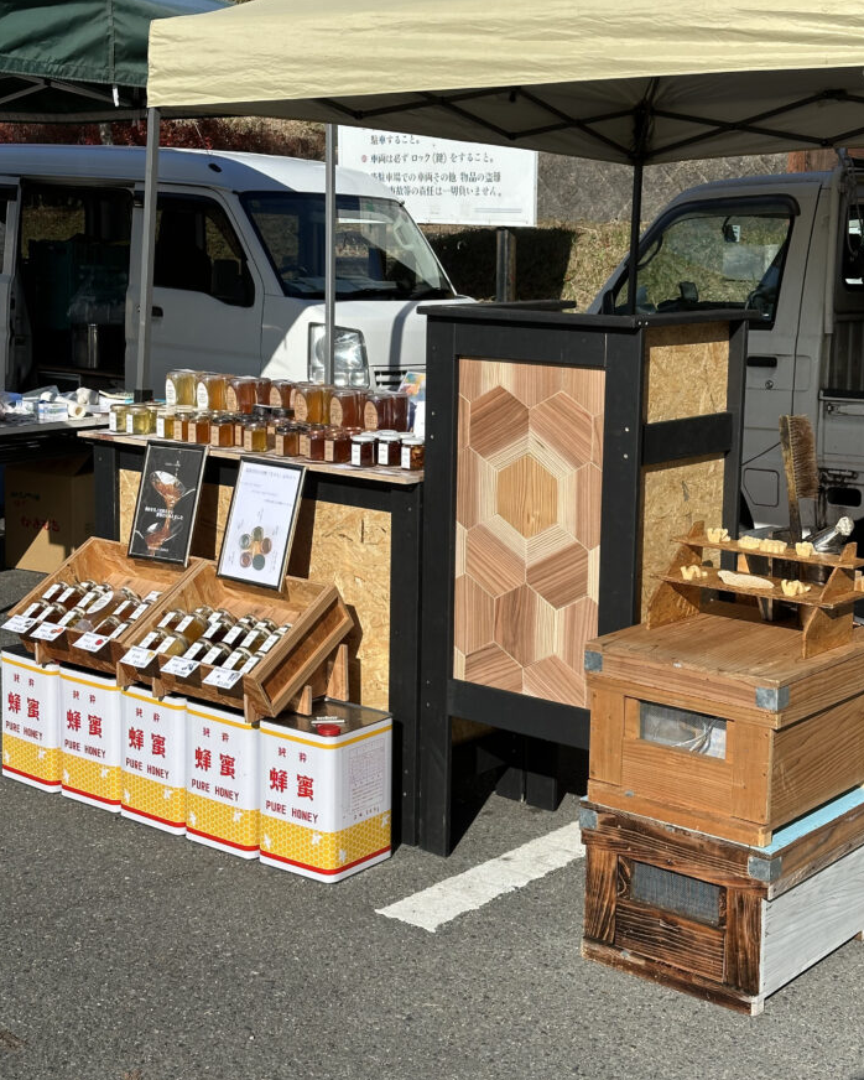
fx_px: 1757
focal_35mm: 55
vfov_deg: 34.1
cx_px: 452
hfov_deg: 27.6
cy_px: 462
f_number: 1.78
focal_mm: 6.86
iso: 64
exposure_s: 1/5000
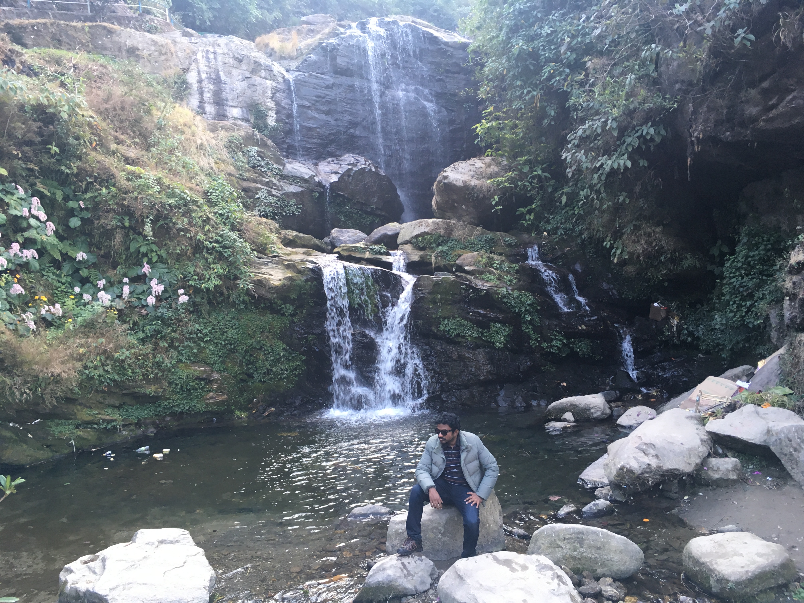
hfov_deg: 61.7
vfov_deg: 48.2
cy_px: 302
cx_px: 402
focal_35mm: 29
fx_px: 674
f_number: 2.2
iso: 25
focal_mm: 4.15
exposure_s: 1/33
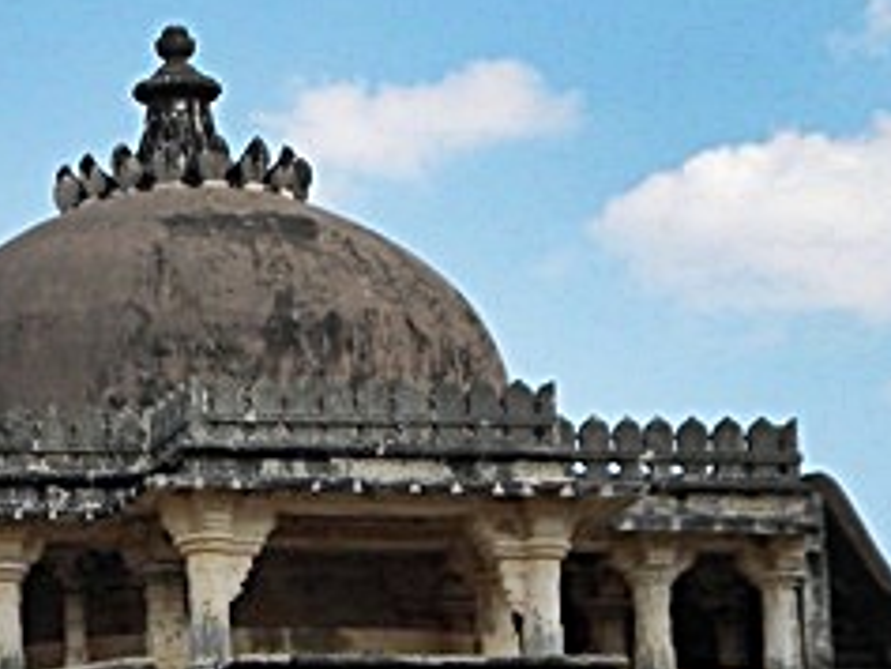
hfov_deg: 8.7
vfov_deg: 6.6
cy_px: 605
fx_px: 5820
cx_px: 203
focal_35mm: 226
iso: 80
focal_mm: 12.2
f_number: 4.3
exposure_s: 1/540
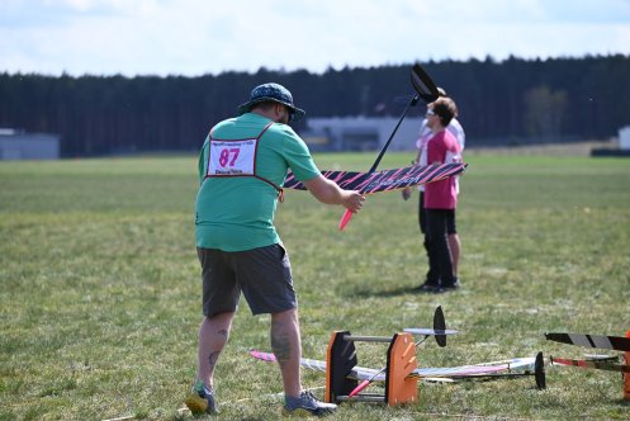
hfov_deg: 9.8
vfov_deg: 6.6
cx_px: 315
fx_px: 3677
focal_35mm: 210
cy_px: 210
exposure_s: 1/1250
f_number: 5.6
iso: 320
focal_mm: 210
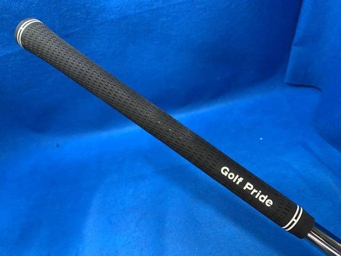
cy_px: 128
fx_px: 256
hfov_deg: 67.3
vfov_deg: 53.1
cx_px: 170
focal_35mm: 26
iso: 125
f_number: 1.8
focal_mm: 4.25
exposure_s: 1/60
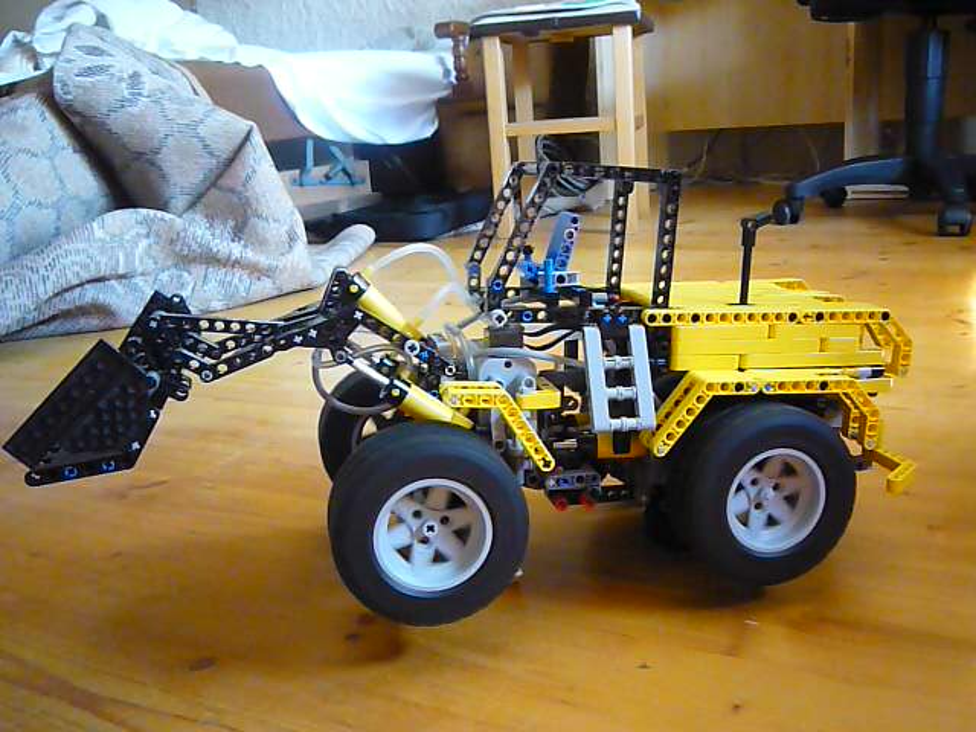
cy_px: 366
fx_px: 902
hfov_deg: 56.8
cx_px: 488
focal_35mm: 32
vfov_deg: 44.2
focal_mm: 5.2
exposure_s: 1/30
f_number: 3.3
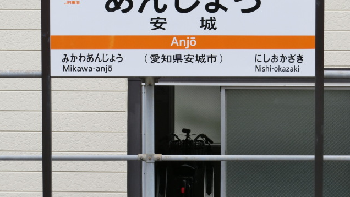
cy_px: 78
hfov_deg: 11.9
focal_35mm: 181
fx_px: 1680
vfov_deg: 6.7
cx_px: 174
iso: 125
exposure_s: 1/160
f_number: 5.9
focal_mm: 29.5
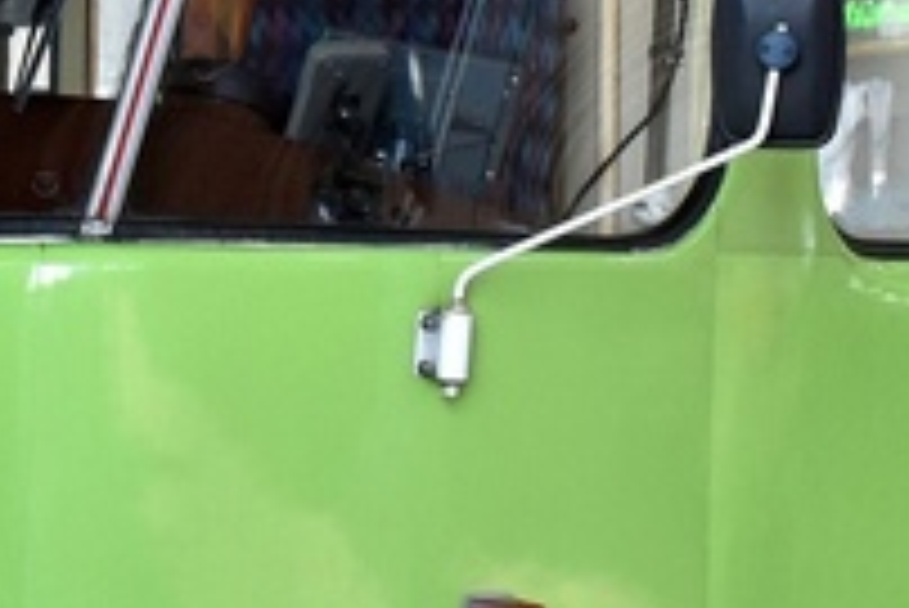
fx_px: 4498
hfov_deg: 11.5
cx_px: 216
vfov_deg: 7.7
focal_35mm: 178
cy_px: 54
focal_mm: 20
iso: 640
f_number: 6.3
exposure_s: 1/160
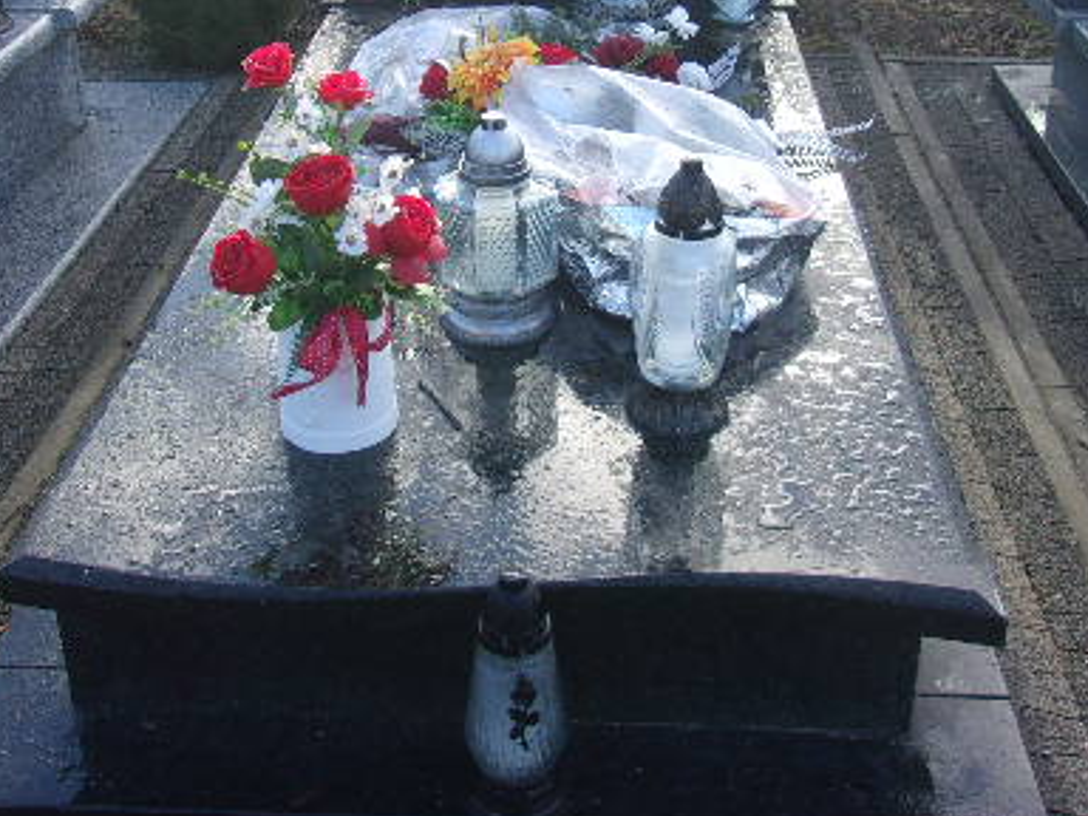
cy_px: 156
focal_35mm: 45
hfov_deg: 42.1
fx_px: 1414
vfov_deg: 31.3
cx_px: 555
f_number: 3
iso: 80
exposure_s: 1/210
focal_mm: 4.9
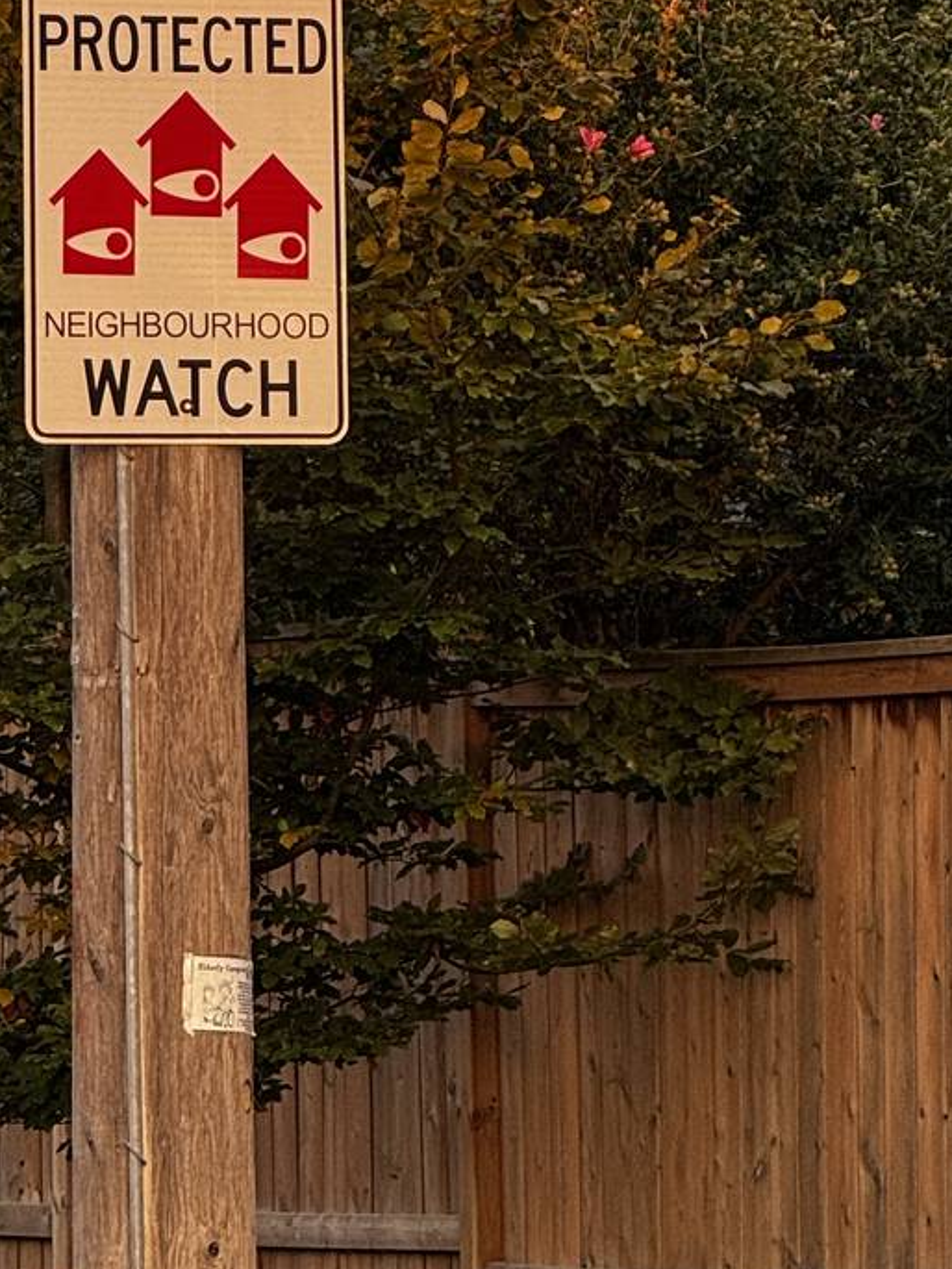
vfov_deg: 5.6
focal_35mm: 353
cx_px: 182
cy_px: -167
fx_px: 12940
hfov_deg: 4.2
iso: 50
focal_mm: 15.66
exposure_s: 1/99
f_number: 2.8
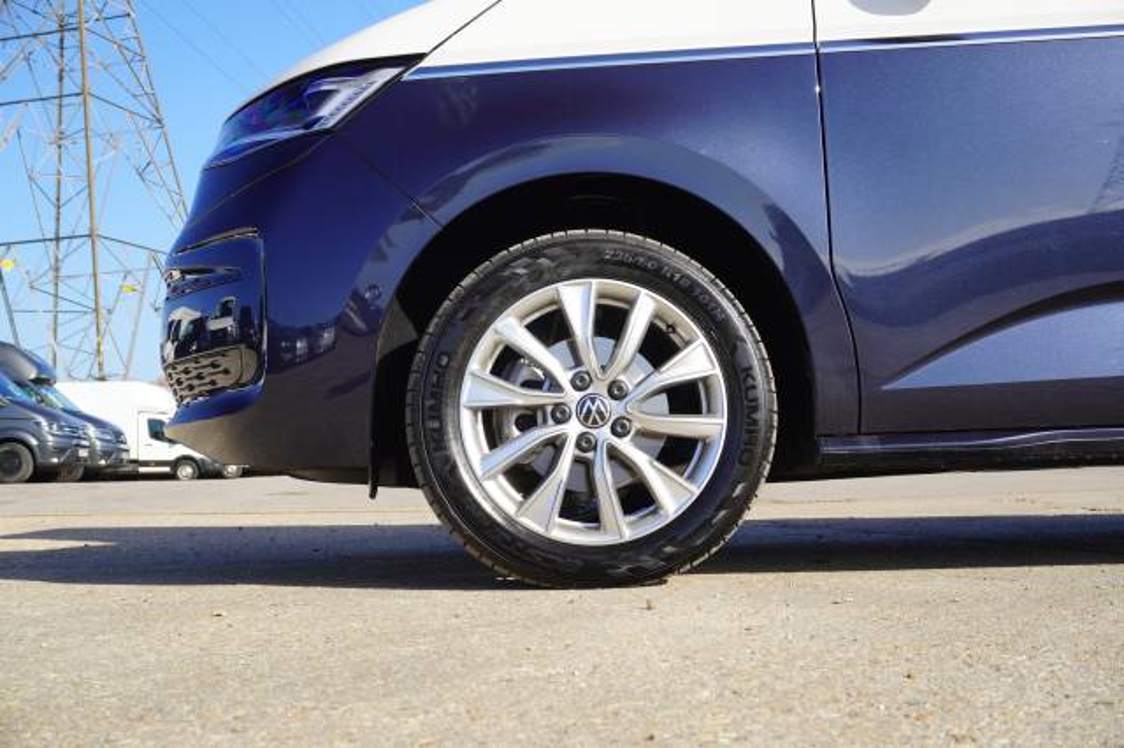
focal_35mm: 42
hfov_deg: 46.4
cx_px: 562
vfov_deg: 31.9
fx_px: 1311
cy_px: 374
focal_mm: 28
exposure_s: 1/100
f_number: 8
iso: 100
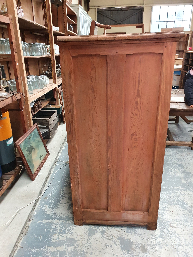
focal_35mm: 26
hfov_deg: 53.1
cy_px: 128
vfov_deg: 67.3
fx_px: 193
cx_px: 96
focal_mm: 4.32
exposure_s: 1/50
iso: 640
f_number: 2.4
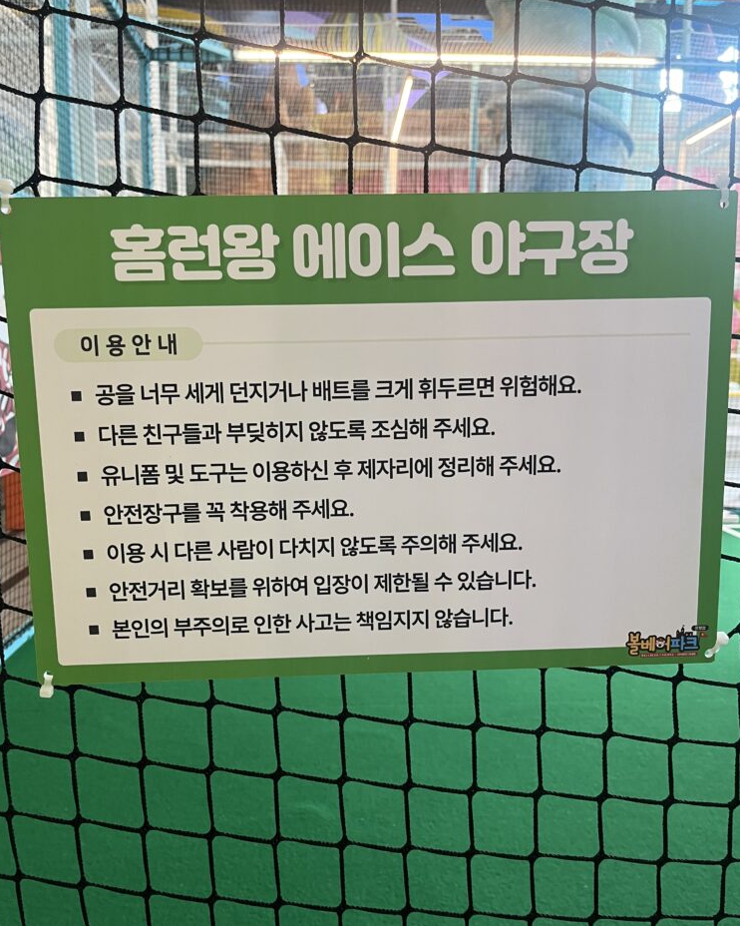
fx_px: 767
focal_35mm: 28
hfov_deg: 51.5
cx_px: 361
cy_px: 475
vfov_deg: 62.2
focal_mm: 5.1
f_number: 1.6
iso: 160
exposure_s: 1/60
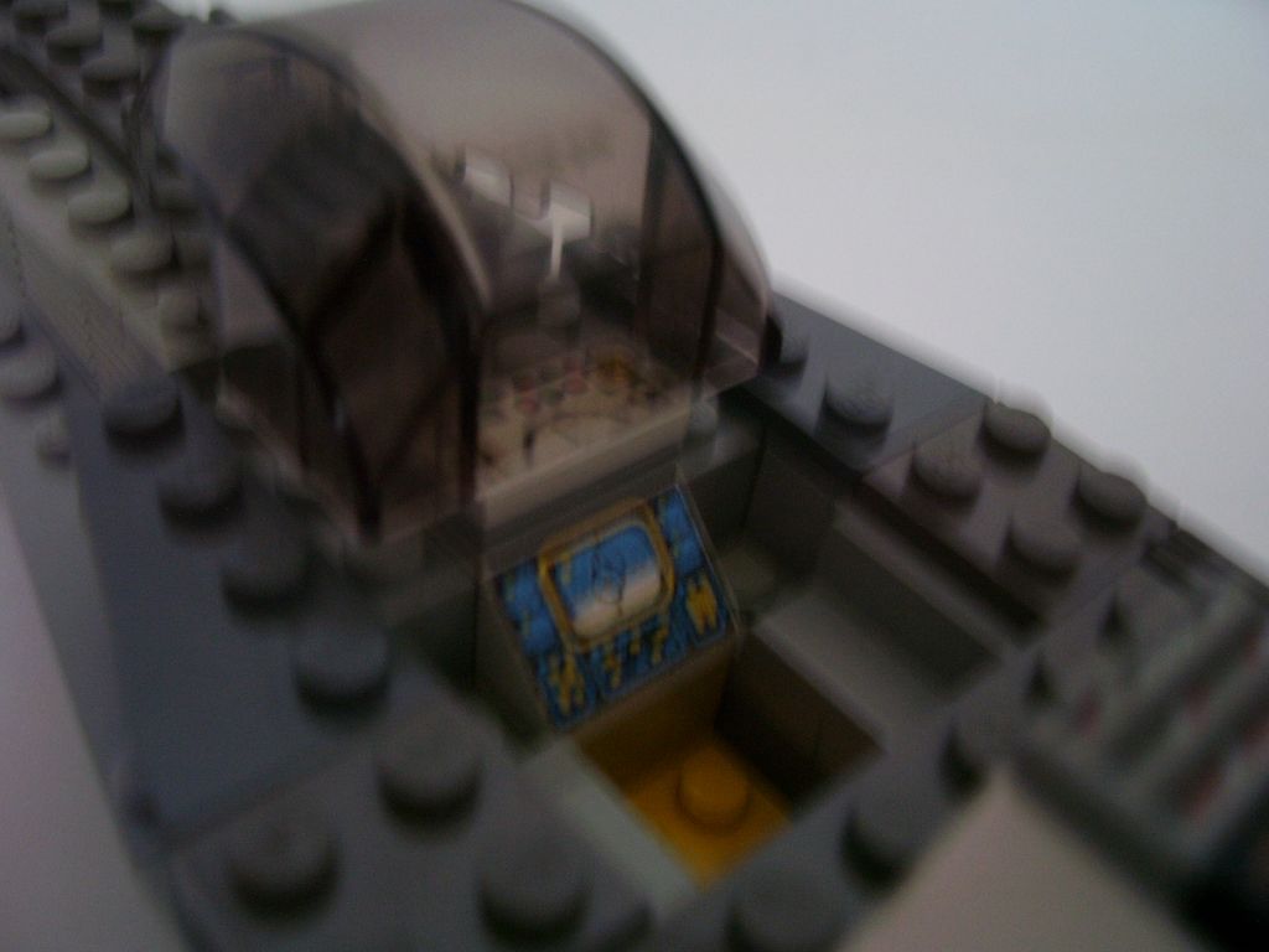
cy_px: 476
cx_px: 634
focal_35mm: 34
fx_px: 1246
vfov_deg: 41.8
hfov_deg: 54.0
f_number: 2.7
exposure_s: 1/8
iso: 160
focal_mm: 5.6
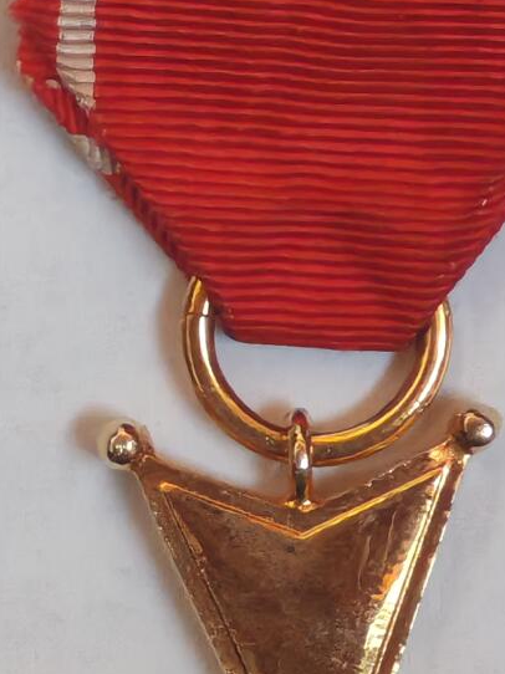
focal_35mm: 226
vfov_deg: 8.8
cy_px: 425
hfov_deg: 6.6
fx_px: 4400
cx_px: 318
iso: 640
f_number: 1.95
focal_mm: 5.52
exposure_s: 1/50
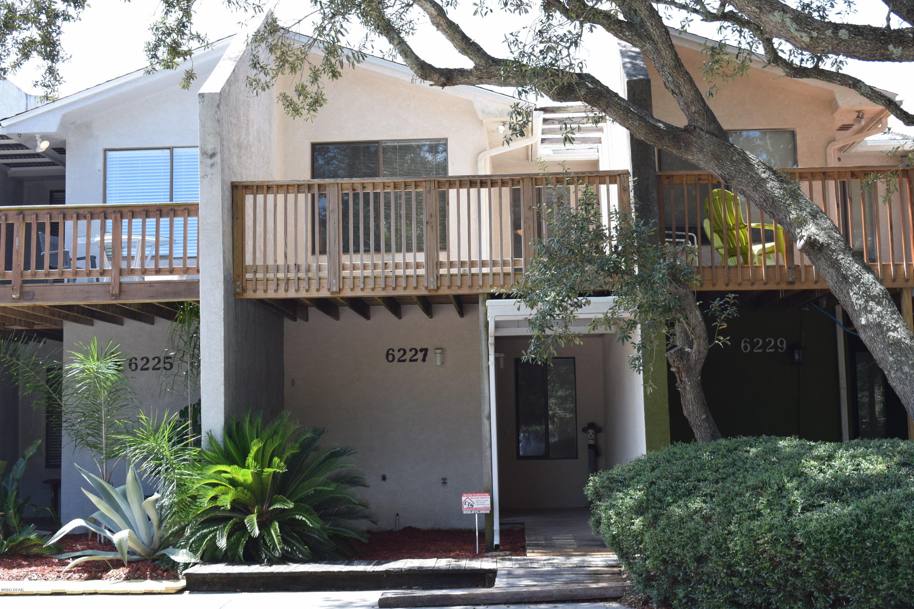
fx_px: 1295
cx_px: 457
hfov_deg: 38.9
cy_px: 304
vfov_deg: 26.5
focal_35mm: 51
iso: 400
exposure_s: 1/250
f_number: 8
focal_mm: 34
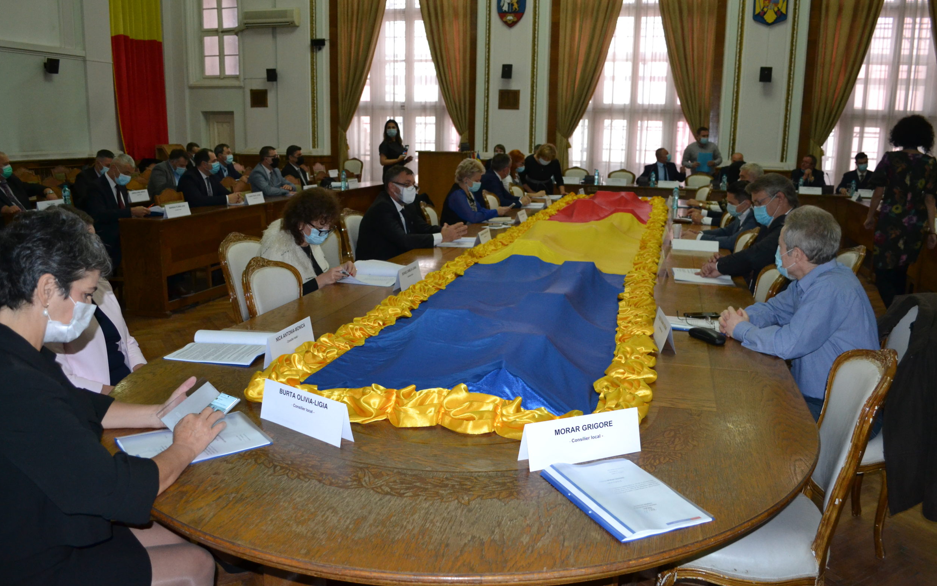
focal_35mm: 28
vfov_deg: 44.5
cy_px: 294
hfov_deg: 66.5
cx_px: 462
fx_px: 715
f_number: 3.5
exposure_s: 1/60
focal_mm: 18
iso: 1600
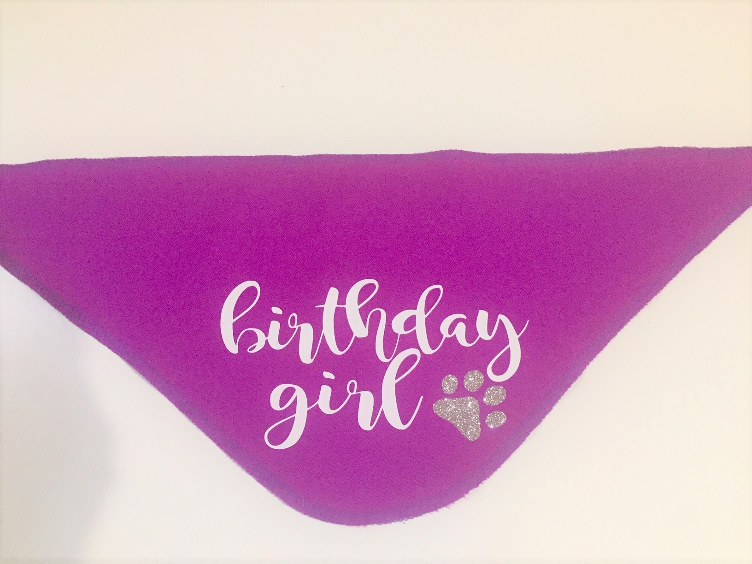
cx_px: 376
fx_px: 630
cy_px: 282
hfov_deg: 61.7
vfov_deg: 48.2
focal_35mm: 29
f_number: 2.2
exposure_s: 1/15
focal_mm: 4.15
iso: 400
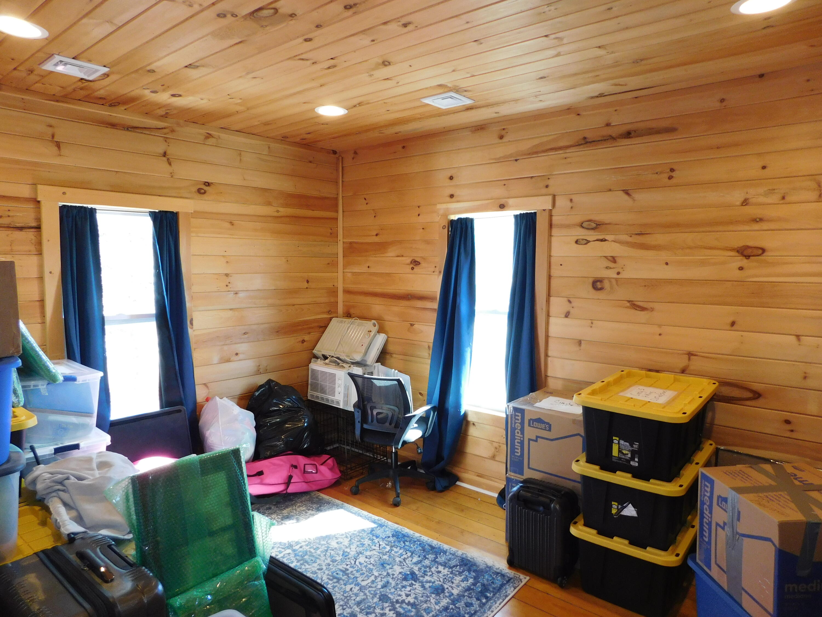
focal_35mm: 23
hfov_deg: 73.9
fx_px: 546
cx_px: 411
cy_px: 308
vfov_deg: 58.9
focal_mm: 4
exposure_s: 1/30
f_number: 3
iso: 200
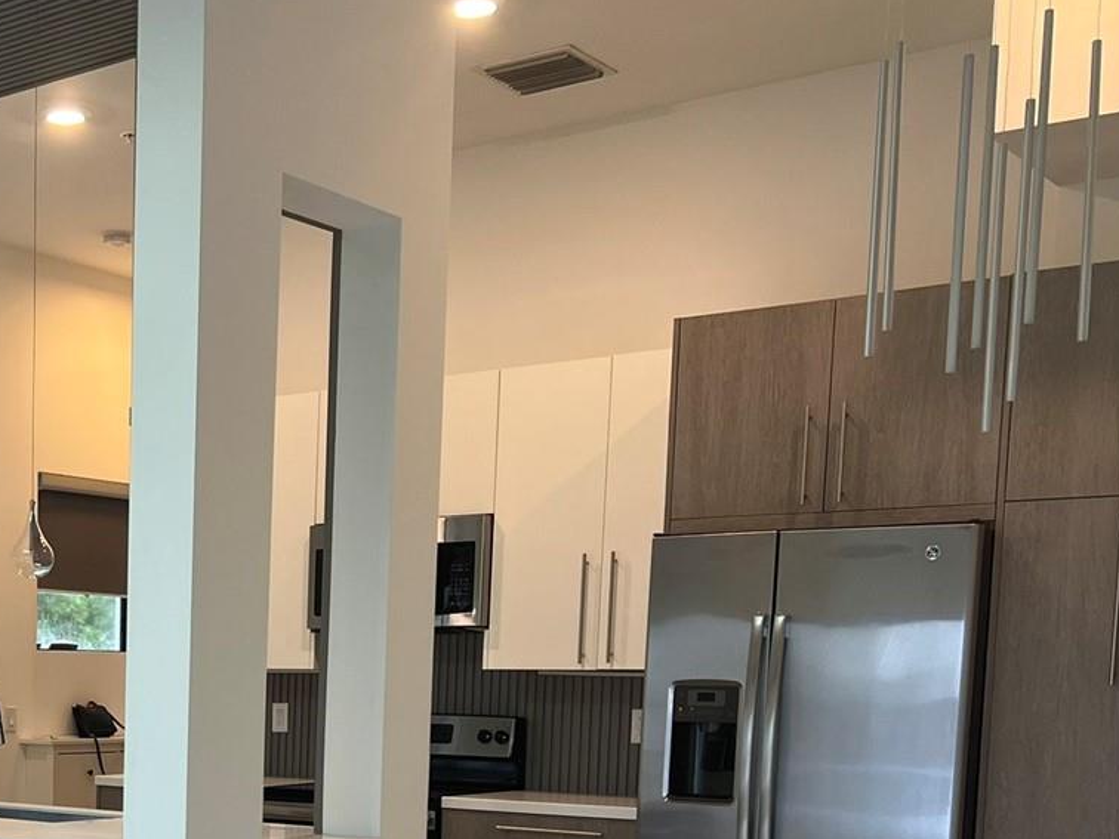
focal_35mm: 55
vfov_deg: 25.3
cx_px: 49
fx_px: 1778
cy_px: 833
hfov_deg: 32.6
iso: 80
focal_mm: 5.7
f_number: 1.5
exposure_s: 1/60
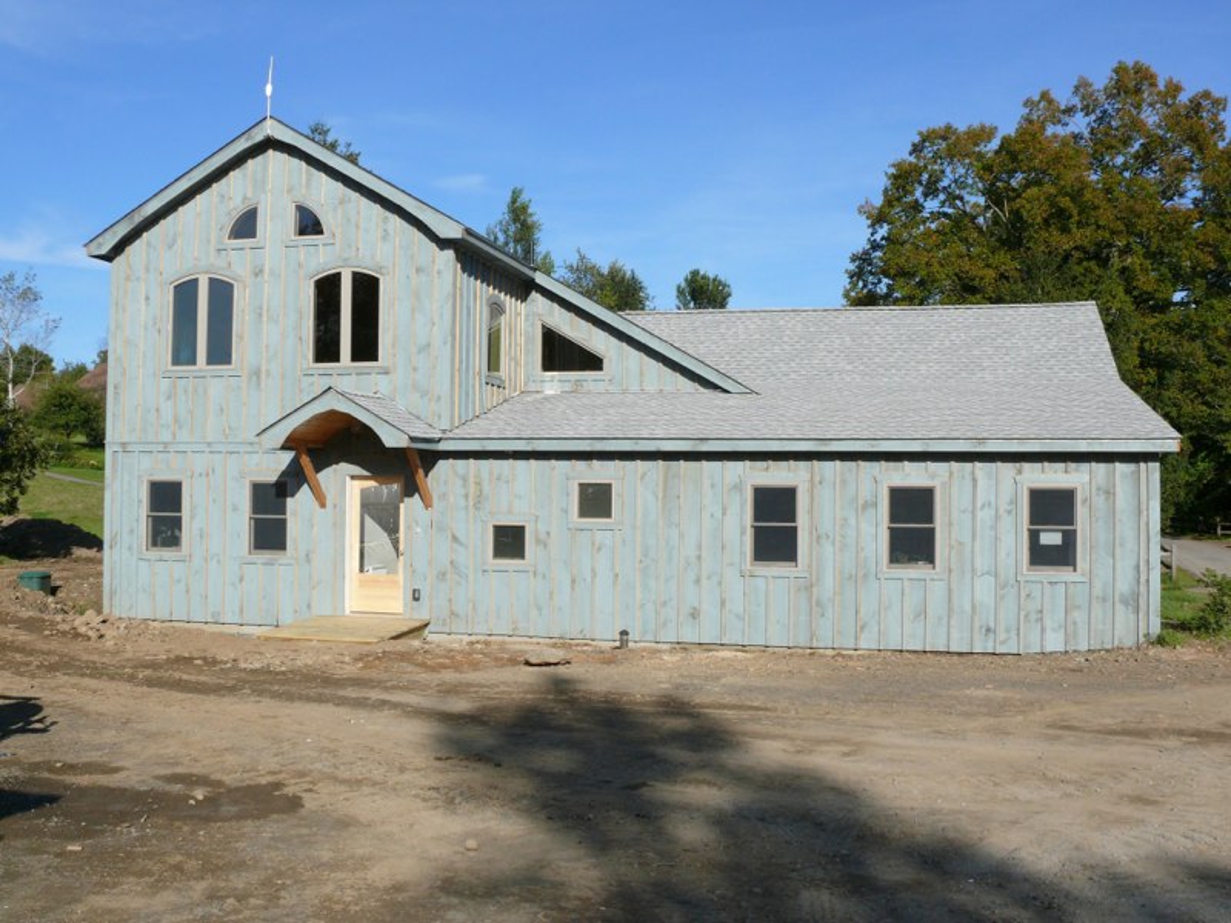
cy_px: 462
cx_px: 616
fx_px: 1245
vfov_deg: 40.7
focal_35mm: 35
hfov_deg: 52.6
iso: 100
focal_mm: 7.5
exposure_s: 1/400
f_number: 7.1
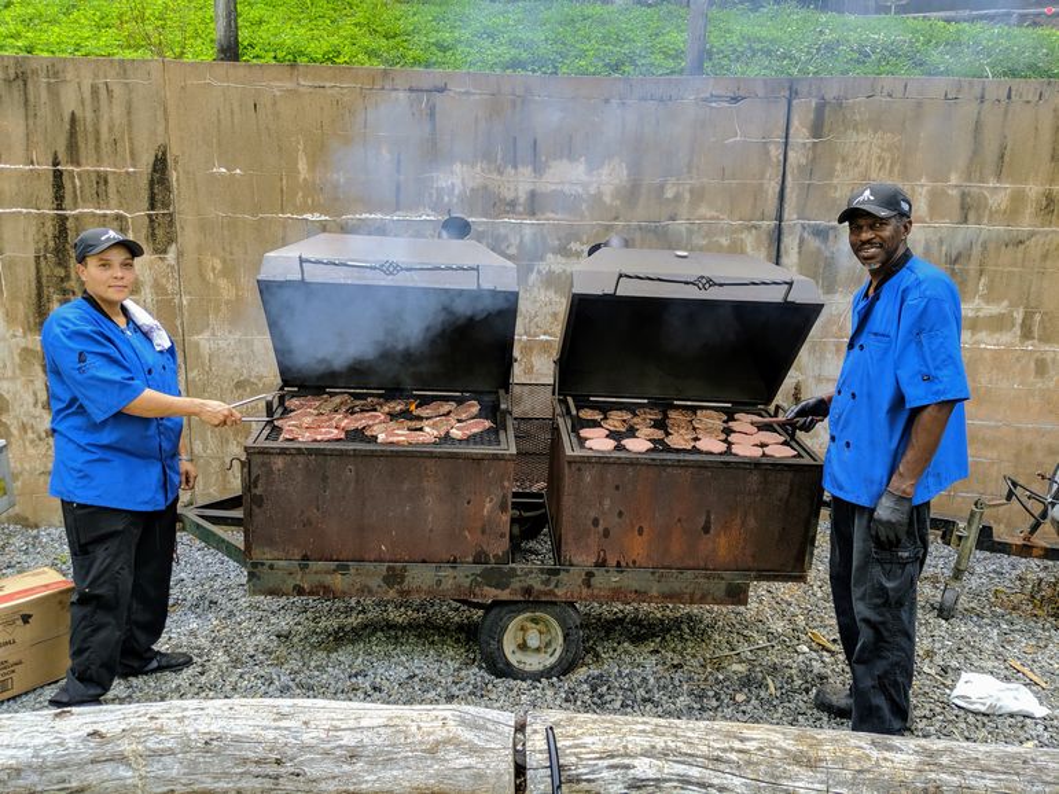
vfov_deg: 51.3
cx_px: 530
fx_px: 826
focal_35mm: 27
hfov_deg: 65.3
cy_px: 397
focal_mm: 4.44
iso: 56
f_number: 1.8
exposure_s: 1/132
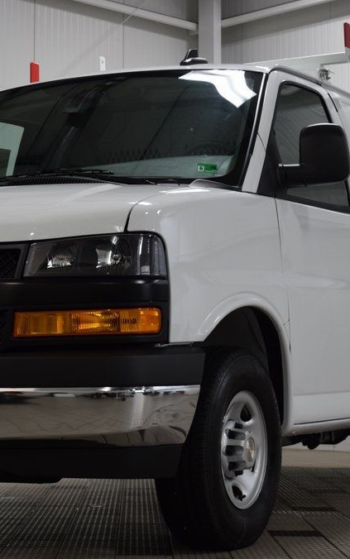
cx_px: 117
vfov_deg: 23.5
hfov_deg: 14.8
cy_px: 281
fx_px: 1342
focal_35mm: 88
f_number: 5
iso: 500
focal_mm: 38
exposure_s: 1/60
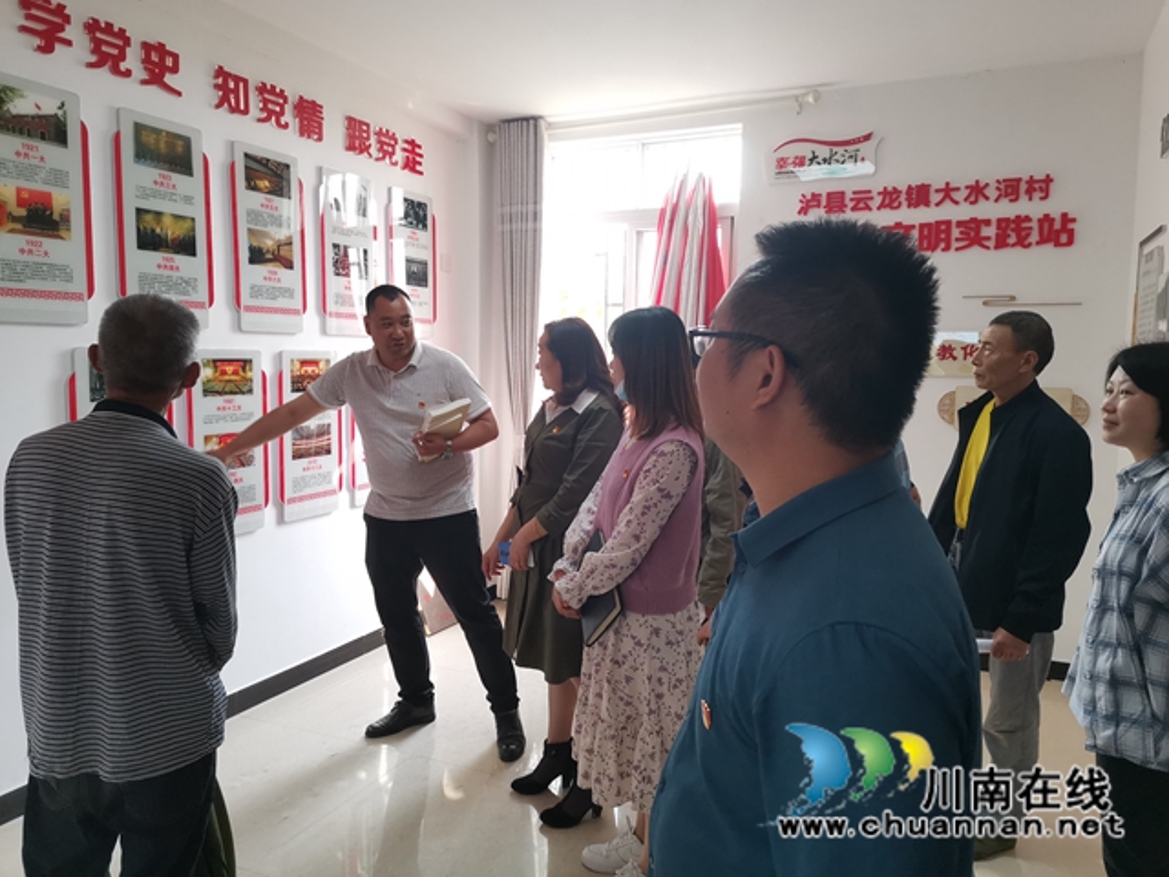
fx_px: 878
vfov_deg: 53.1
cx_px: 584
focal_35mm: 26
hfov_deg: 67.3
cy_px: 438
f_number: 1.8
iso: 160
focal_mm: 4.75
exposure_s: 1/100
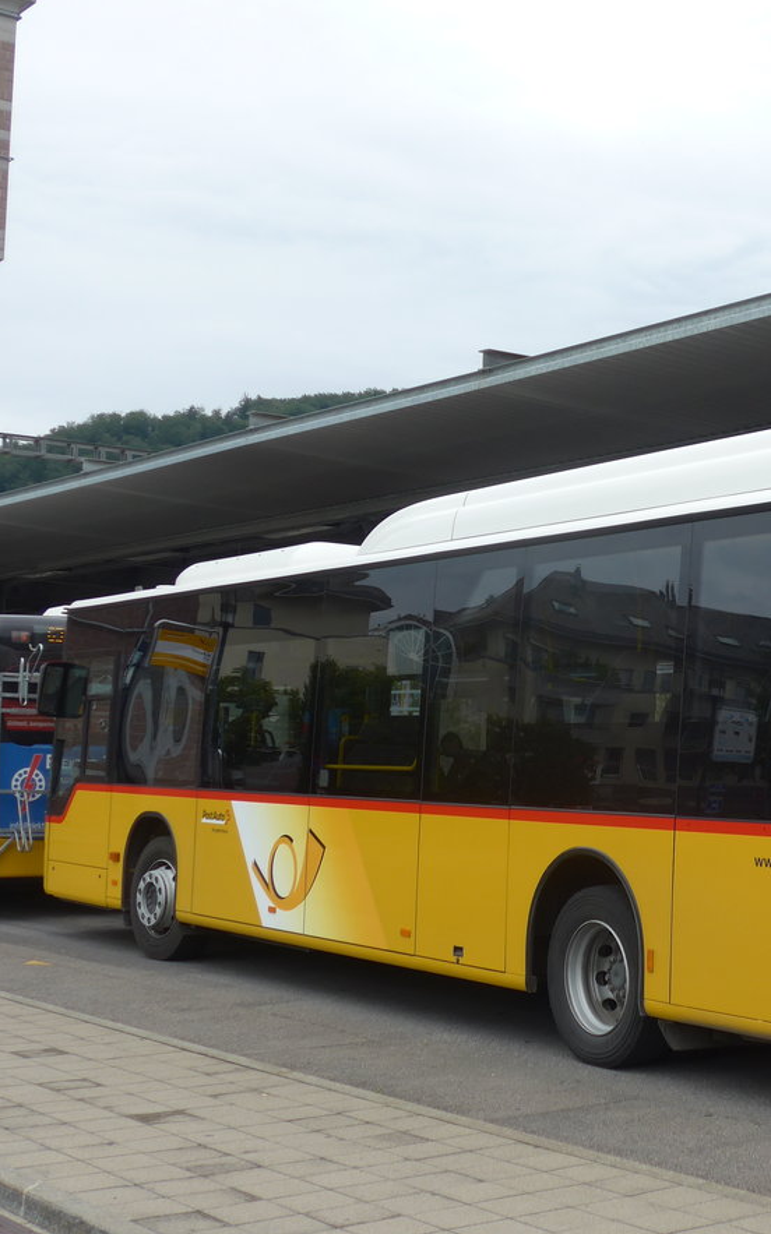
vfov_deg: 34.6
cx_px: 693
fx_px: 1985
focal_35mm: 59
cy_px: 624
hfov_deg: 21.5
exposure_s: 1/640
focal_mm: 8.4
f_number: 2.8
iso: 80
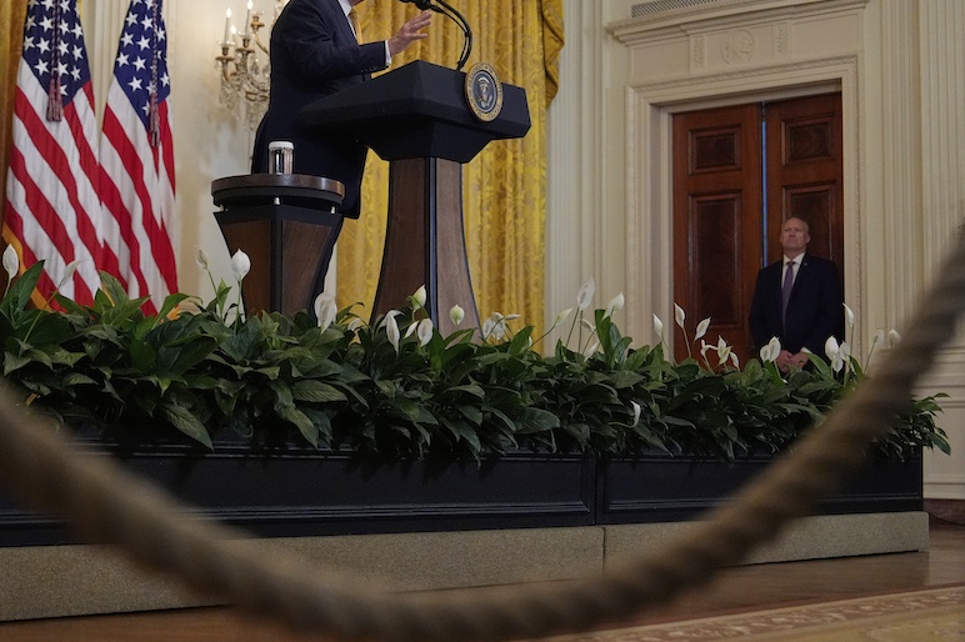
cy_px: 258
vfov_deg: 20.6
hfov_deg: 30.4
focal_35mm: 66
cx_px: 358
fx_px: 1768
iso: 5000
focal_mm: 52
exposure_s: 1/500
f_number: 2.8
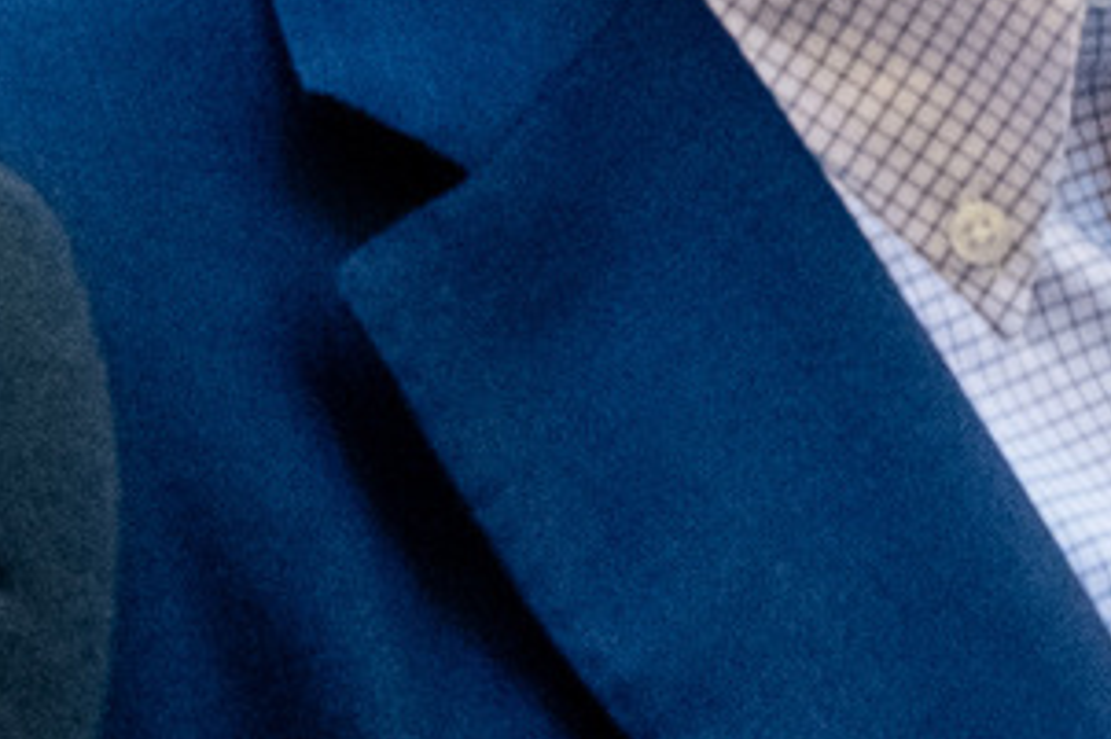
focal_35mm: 139
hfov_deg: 14.6
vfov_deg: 9.3
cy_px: -660
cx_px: 979
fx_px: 4287
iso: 800
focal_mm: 20
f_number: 4
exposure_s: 1/950
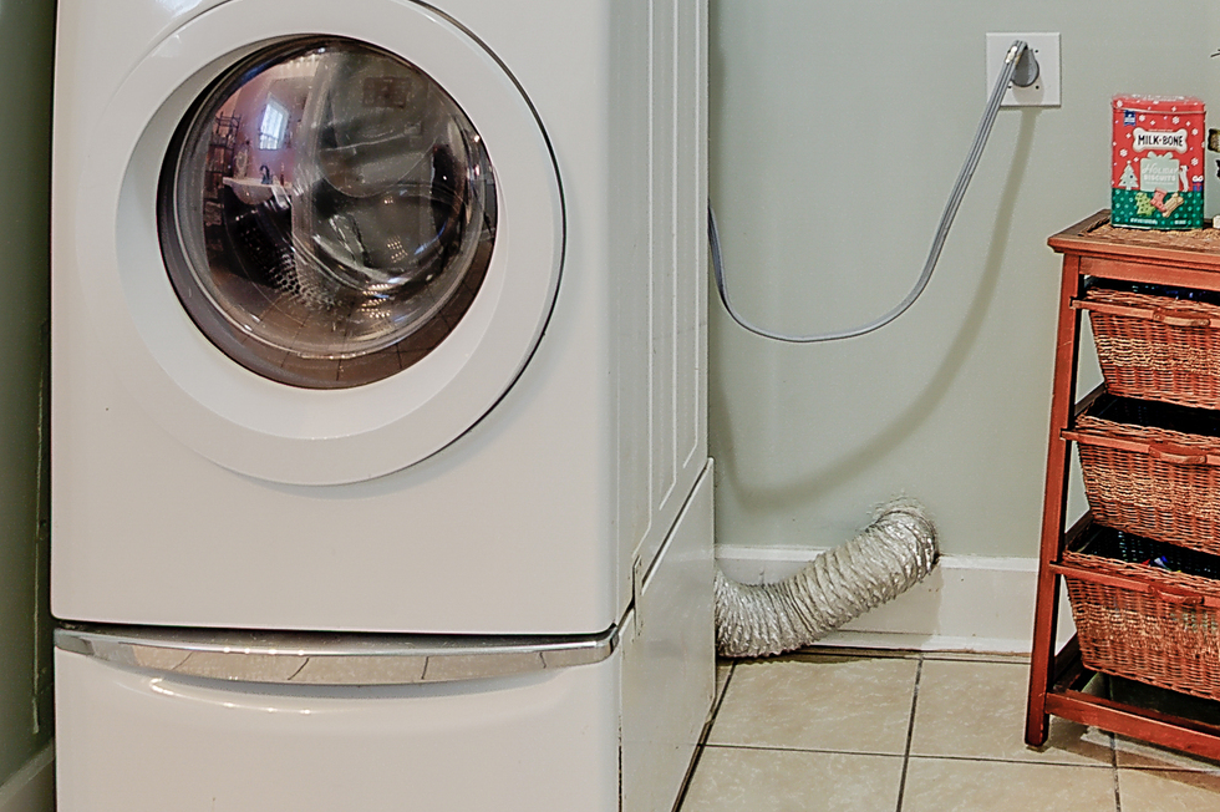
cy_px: -151
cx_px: 922
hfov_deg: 40.7
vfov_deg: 25.8
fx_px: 1592
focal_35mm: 47
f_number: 9
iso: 100
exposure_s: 1/1.25
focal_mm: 10
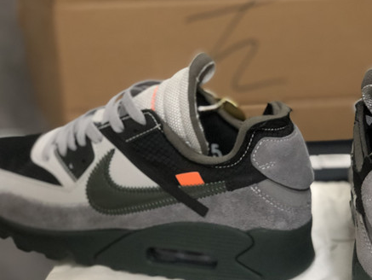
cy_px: 214
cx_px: 254
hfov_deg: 22.1
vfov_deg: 16.7
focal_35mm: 88
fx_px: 946
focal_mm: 6
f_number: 2.4
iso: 160
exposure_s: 1/17
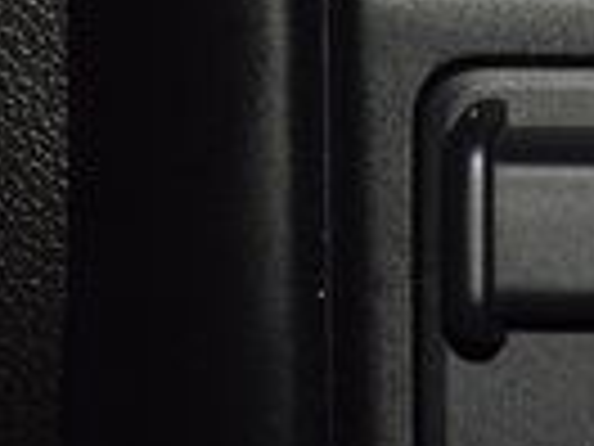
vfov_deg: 3.0
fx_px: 8374
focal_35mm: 488
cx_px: 747
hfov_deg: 4.1
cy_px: 430
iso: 100
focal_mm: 70
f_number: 8
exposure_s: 1/125
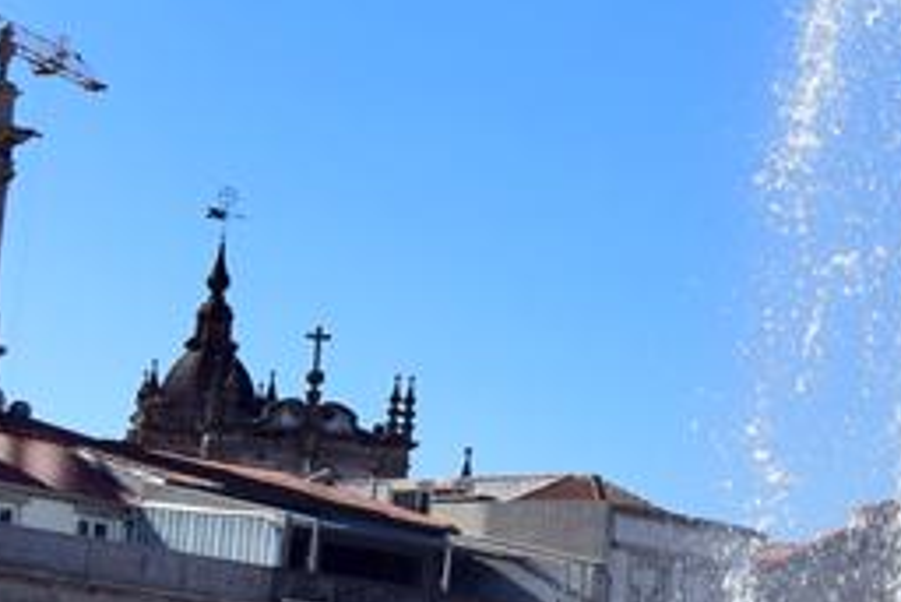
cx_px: 1633
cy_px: 322
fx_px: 3606
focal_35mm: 144
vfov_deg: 9.5
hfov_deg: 12.9
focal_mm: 24
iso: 200
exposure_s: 1/400
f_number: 10
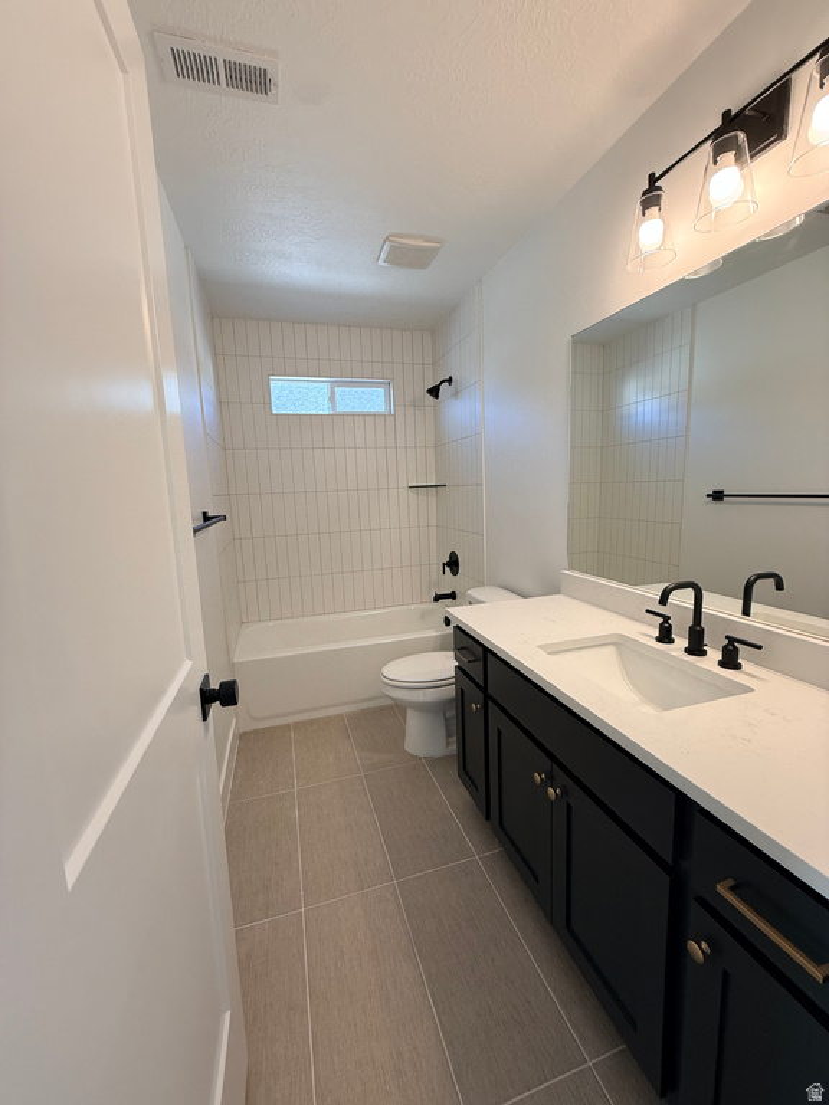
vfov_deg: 102.1
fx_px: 447
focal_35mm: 14
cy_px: 552
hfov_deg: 85.7
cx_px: 414
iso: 125
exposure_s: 1/120
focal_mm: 2.22
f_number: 2.2
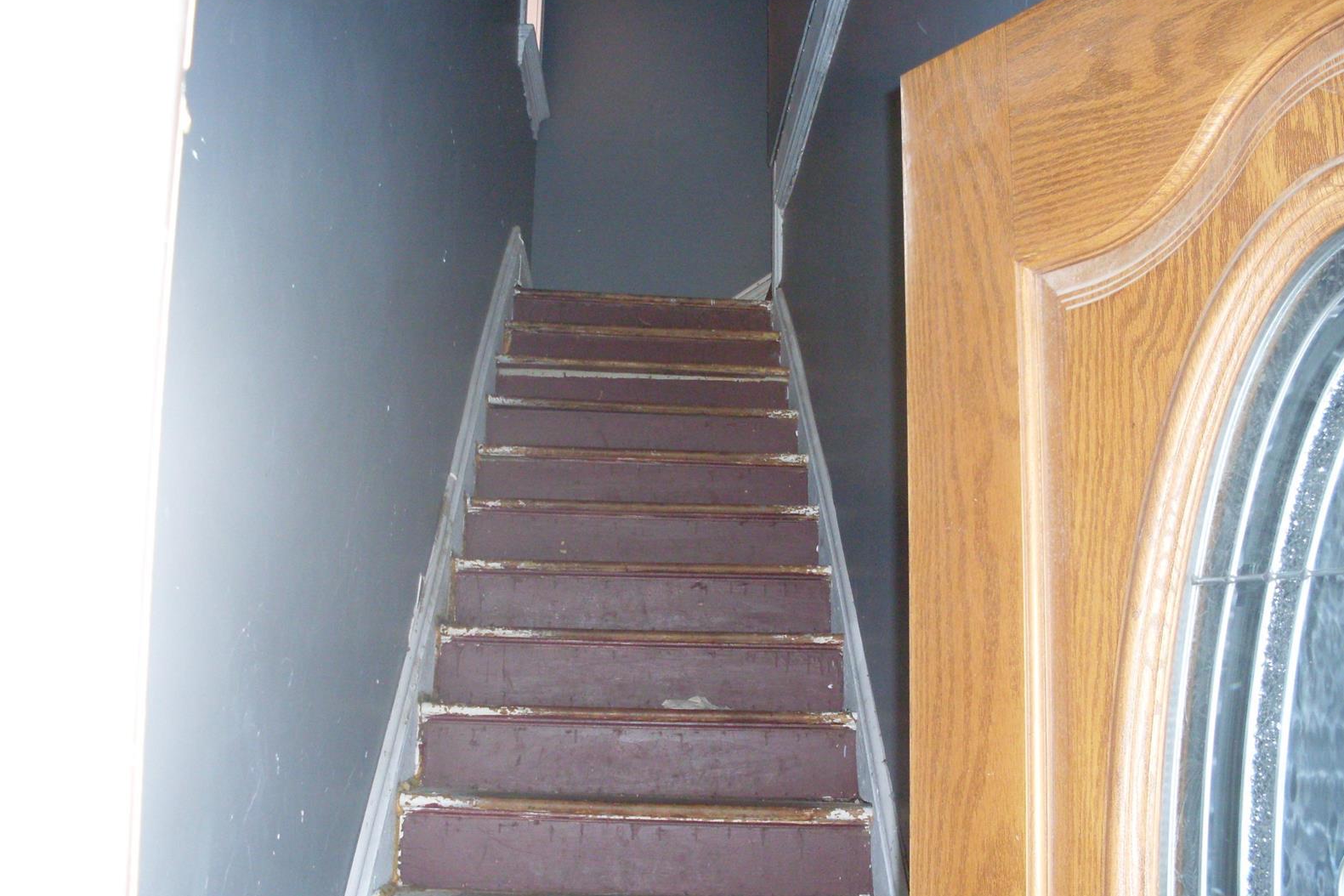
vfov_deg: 33.4
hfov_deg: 48.5
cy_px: 501
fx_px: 1493
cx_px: 670
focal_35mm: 40
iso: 200
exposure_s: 1/45
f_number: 2.8
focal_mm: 6.3
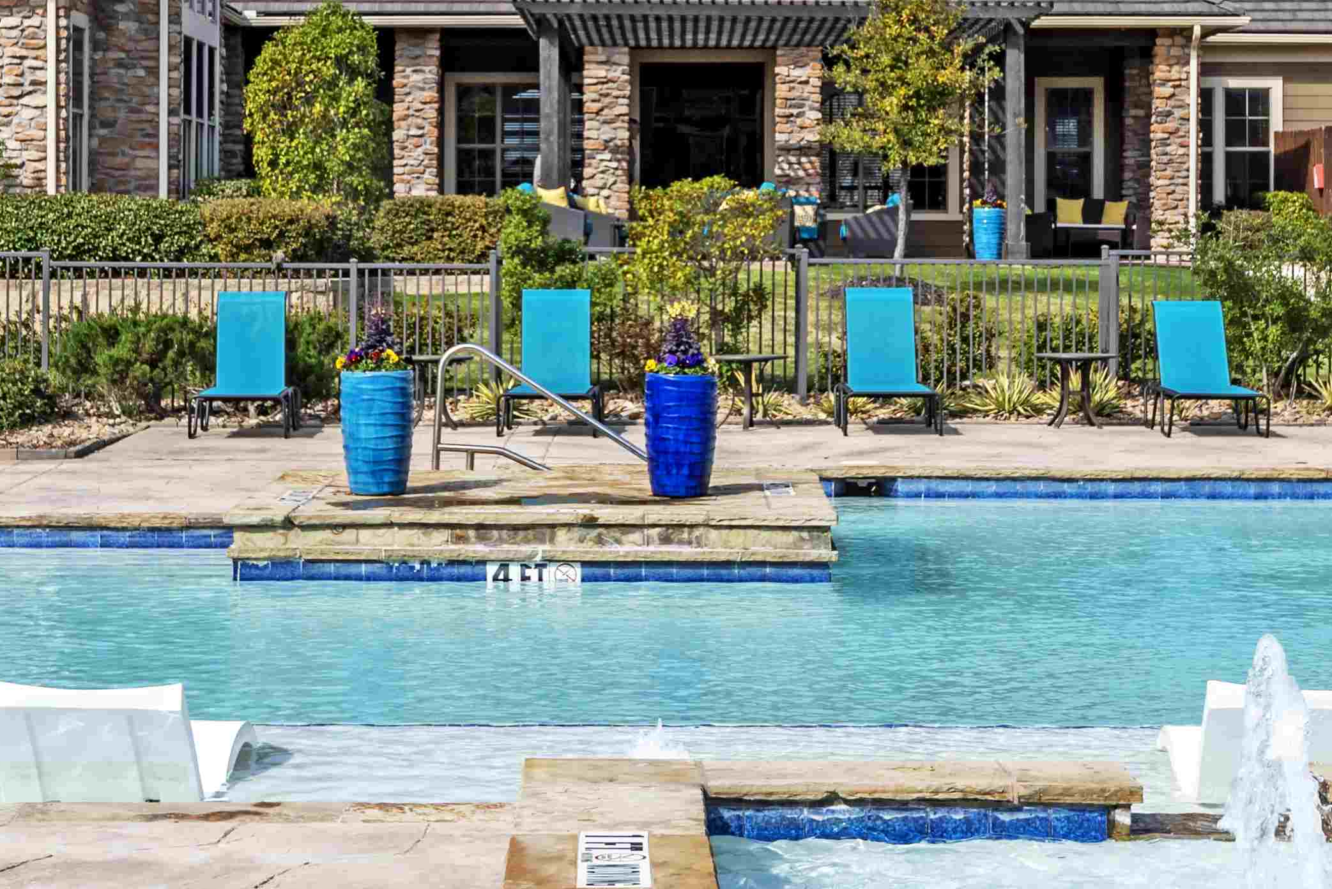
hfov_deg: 20.2
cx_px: 639
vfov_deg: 13.5
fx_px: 3738
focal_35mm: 101
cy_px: 133
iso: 200
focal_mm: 35
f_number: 8
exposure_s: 1/320
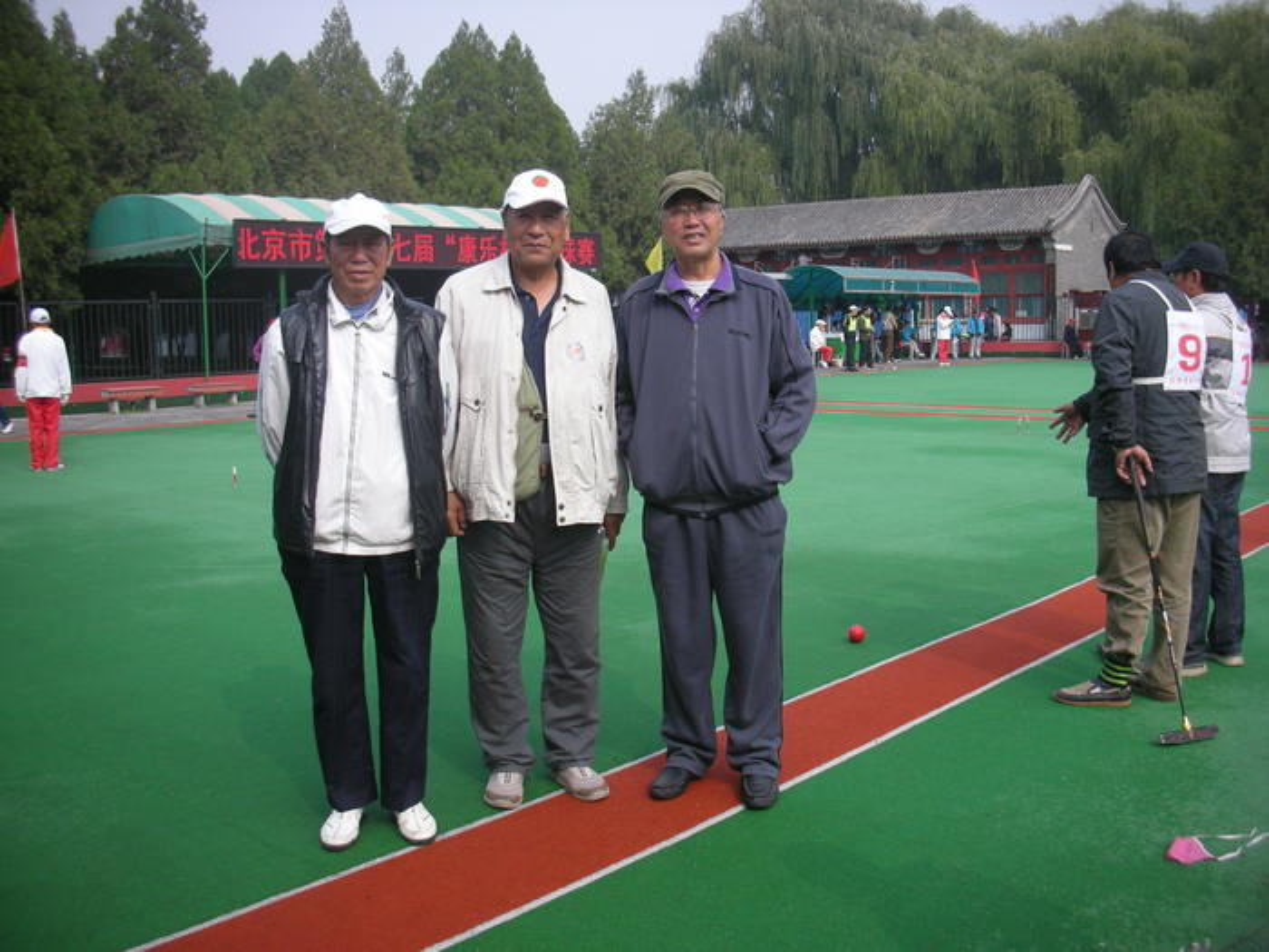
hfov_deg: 52.6
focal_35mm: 35
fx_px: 1283
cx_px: 634
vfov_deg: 40.7
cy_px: 476
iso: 63
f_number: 7.9
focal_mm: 5.8
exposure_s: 1/124
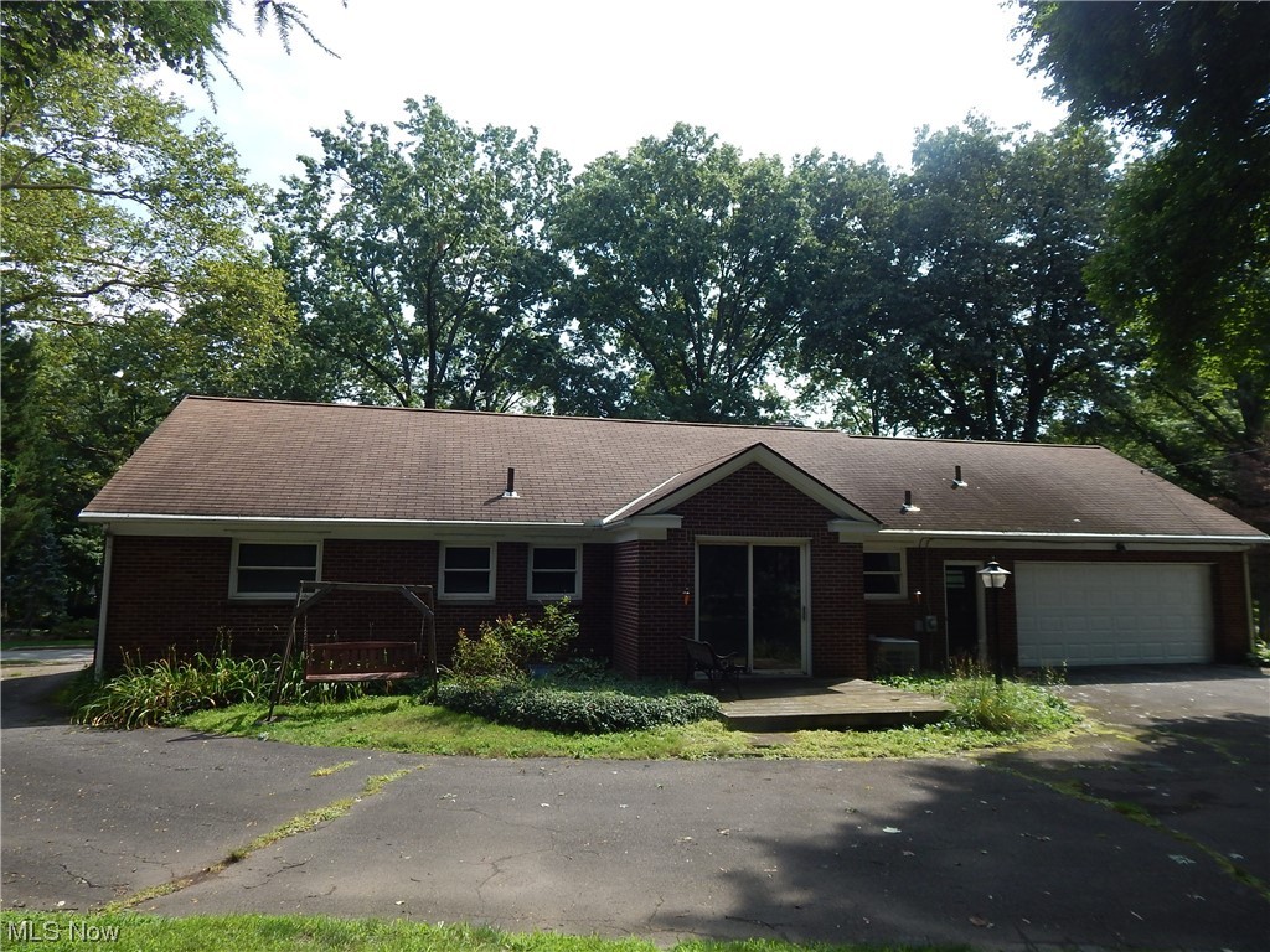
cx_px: 635
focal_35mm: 22
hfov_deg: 76.4
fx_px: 807
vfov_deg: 61.1
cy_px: 476
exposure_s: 1/1000
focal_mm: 4
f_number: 3
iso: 125
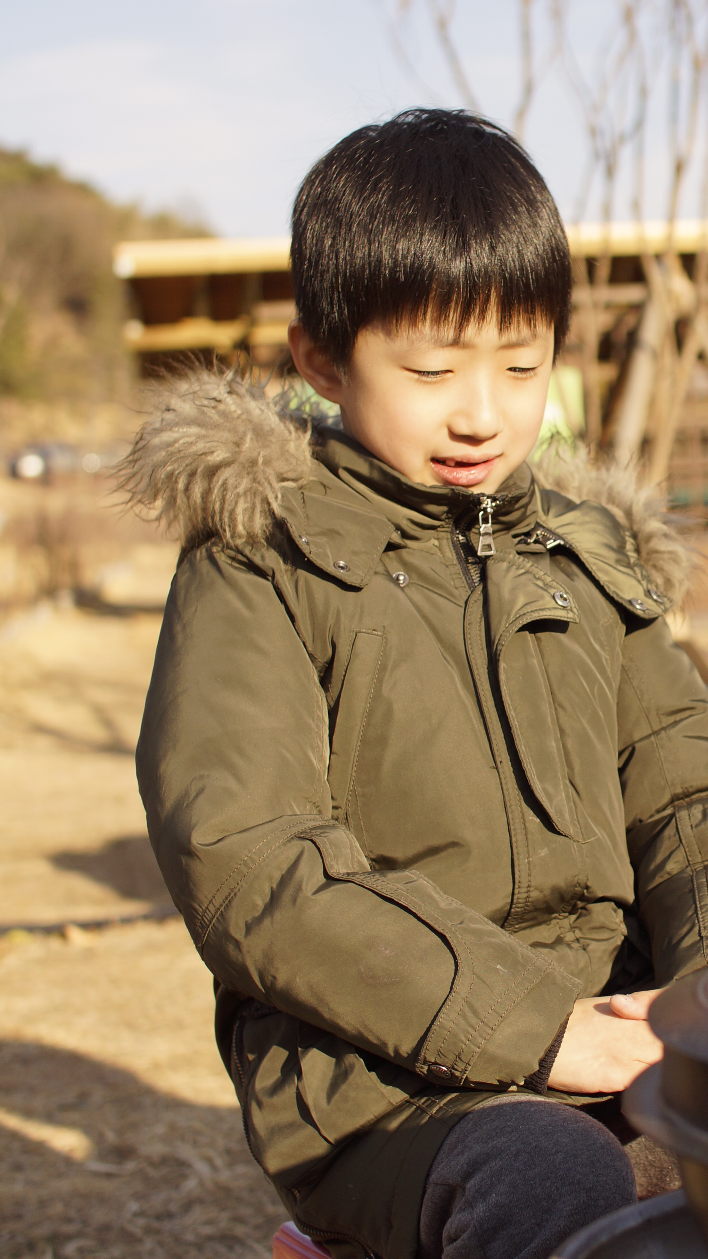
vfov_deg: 29.3
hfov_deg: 16.6
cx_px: 618
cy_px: 596
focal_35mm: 72
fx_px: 2403
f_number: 2.8
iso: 100
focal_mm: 30
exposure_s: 1/1250
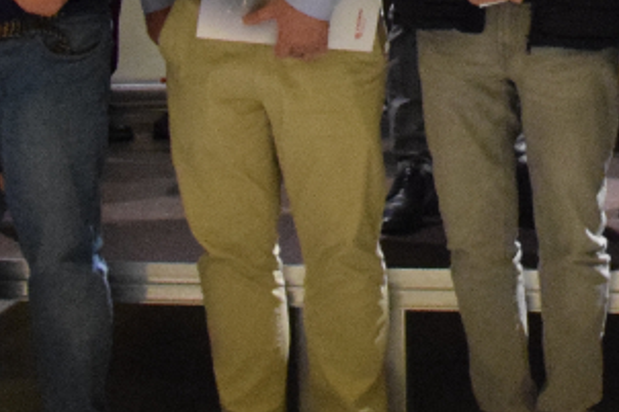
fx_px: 2457
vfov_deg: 9.1
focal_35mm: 143
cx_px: 894
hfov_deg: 13.6
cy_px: -373
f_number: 3.5
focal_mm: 18
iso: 3200
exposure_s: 1/100
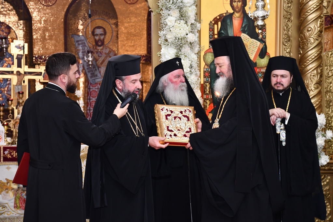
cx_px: 166
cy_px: 111
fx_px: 777
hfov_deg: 24.2
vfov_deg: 16.3
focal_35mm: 84
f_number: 4.8
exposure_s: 1/60
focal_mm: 56
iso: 900
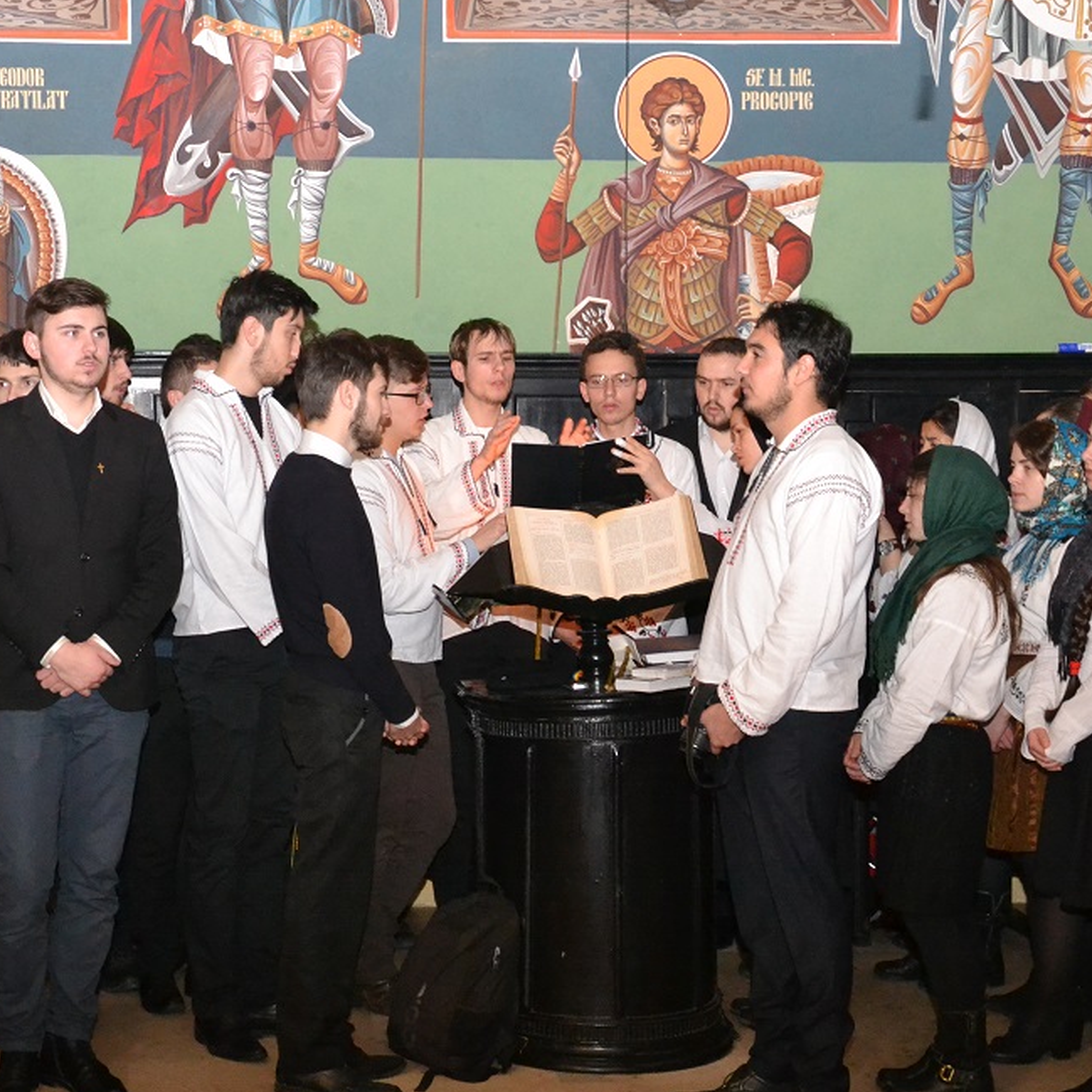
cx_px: 340
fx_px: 2356
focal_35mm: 66
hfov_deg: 25.9
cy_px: 596
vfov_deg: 26.1
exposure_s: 1/25
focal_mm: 28
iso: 3200
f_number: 4
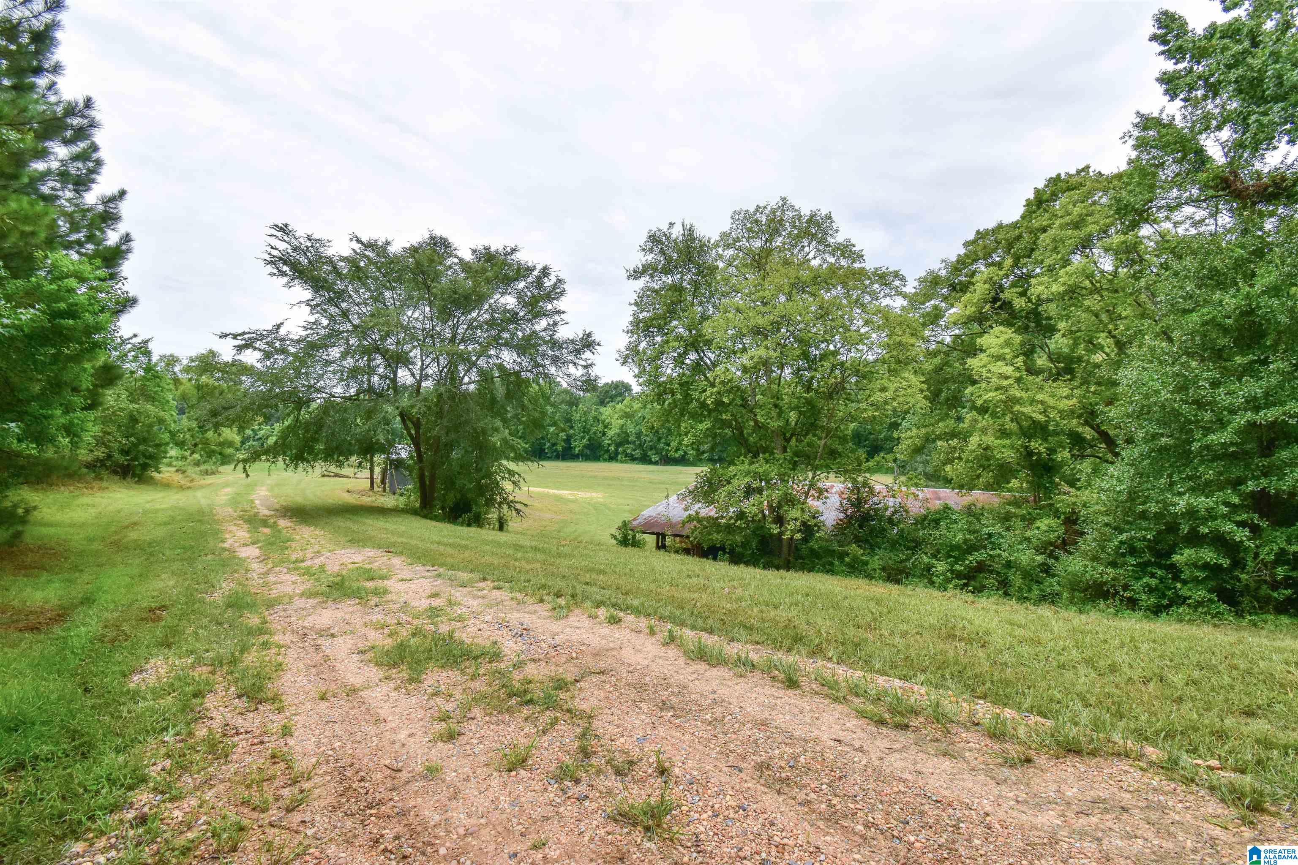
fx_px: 541
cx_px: 649
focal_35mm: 15
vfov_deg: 77.3
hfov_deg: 100.4
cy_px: 432
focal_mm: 10
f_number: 11
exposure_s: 1/500
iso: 320
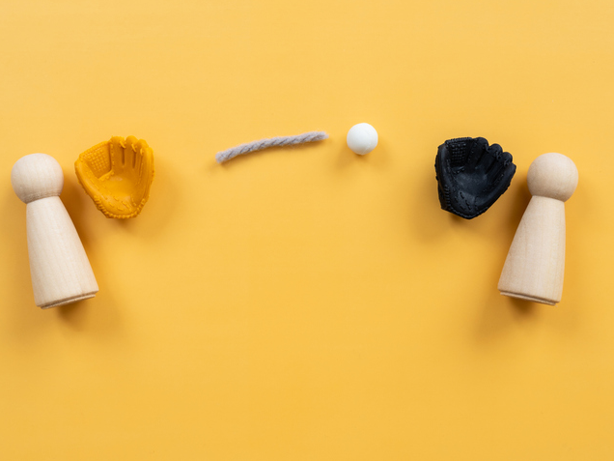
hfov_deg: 32.7
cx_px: 292
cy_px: 229
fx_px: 1046
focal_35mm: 59
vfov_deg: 24.8
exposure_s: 1/8
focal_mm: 53.9
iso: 100
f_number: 13
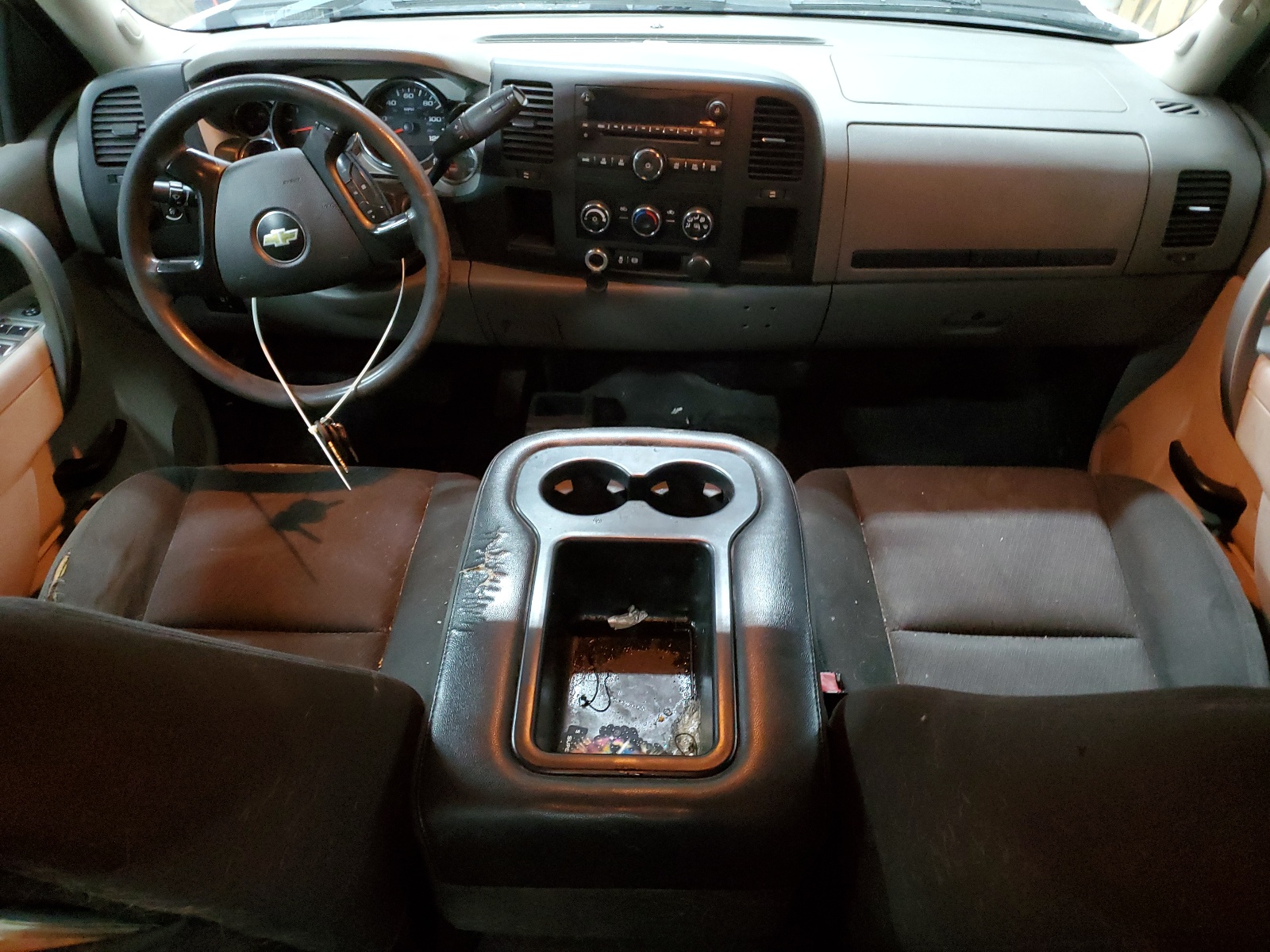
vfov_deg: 53.1
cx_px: 635
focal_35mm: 26
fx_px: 954
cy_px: 476
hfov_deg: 67.3
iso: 366
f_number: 1.5
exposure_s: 1/15
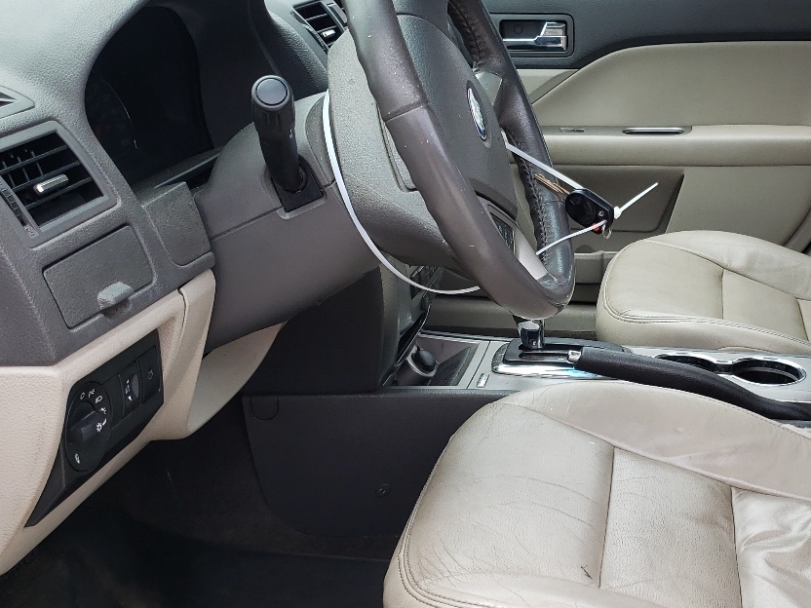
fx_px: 1171
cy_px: 317
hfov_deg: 37.3
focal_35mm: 50
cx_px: 604
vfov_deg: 29.1
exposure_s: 1/625
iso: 50
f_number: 1.5
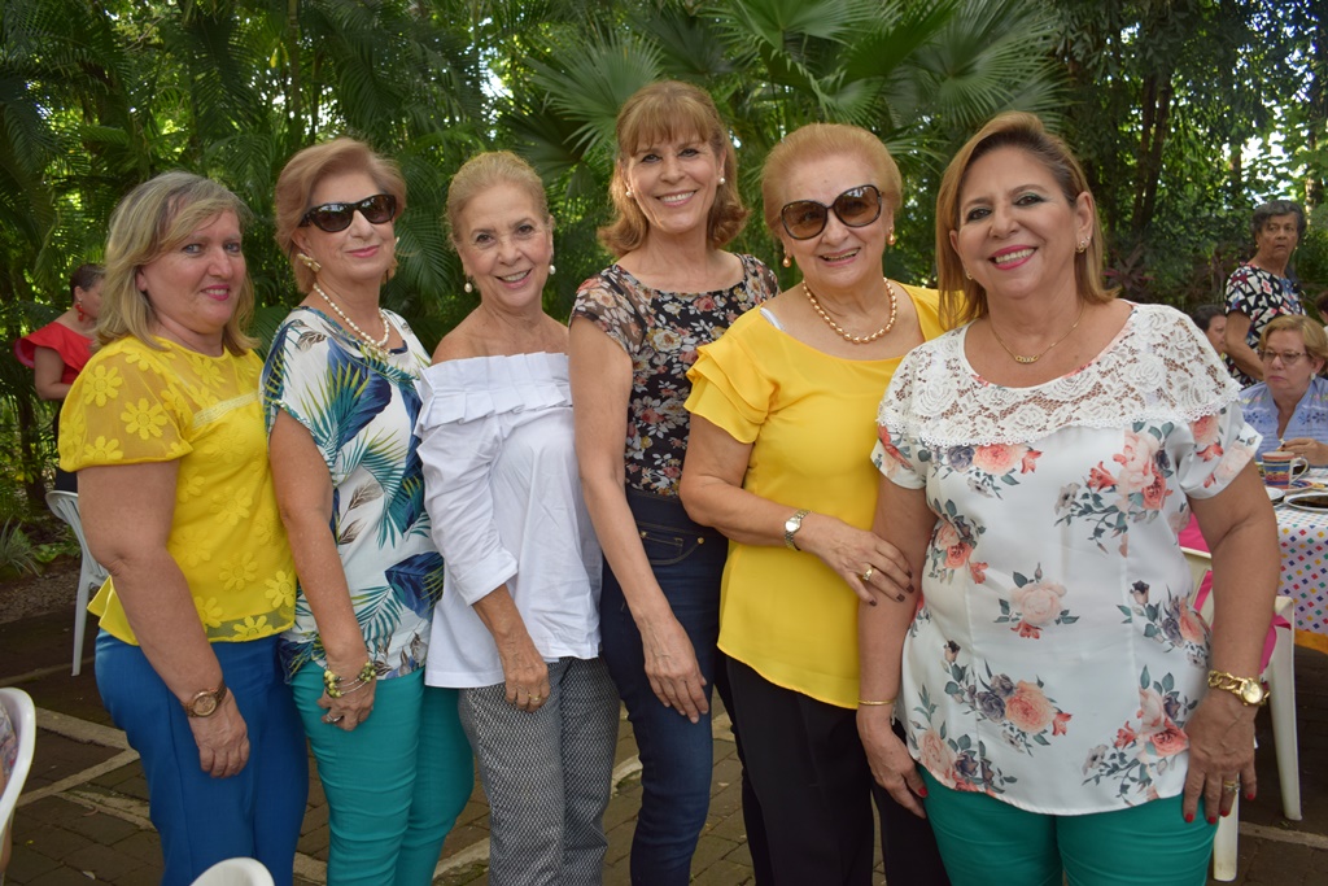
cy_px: 443
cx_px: 664
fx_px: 1217
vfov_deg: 40.0
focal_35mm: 33
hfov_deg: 57.2
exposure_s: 1/80
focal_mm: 22
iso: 200
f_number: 3.8
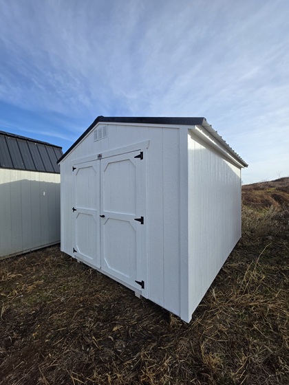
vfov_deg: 106.2
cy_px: 192
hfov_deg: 89.9
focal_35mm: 13
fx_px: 145
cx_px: 144
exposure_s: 1/2000
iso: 40
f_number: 1.9
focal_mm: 2.2
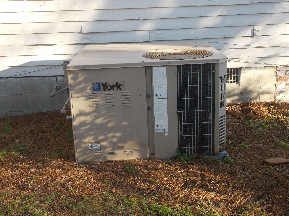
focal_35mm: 46
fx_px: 384
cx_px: 144
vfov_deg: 31.5
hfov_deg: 41.2
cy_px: 108
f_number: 3.7
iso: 320
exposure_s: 1/250
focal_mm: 8.1
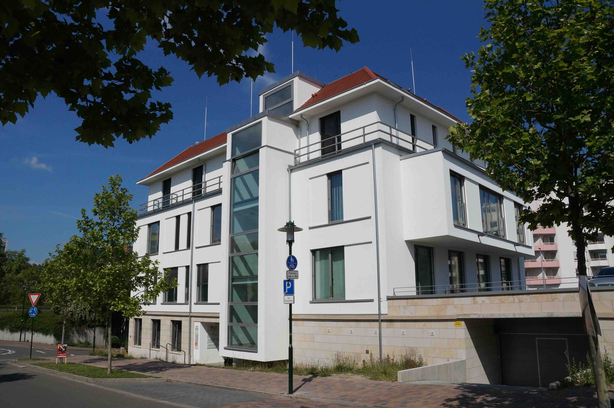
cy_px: 204
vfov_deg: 47.8
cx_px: 307
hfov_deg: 67.4
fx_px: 460
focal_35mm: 27
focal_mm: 18
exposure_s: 1/2500
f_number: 13
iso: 800
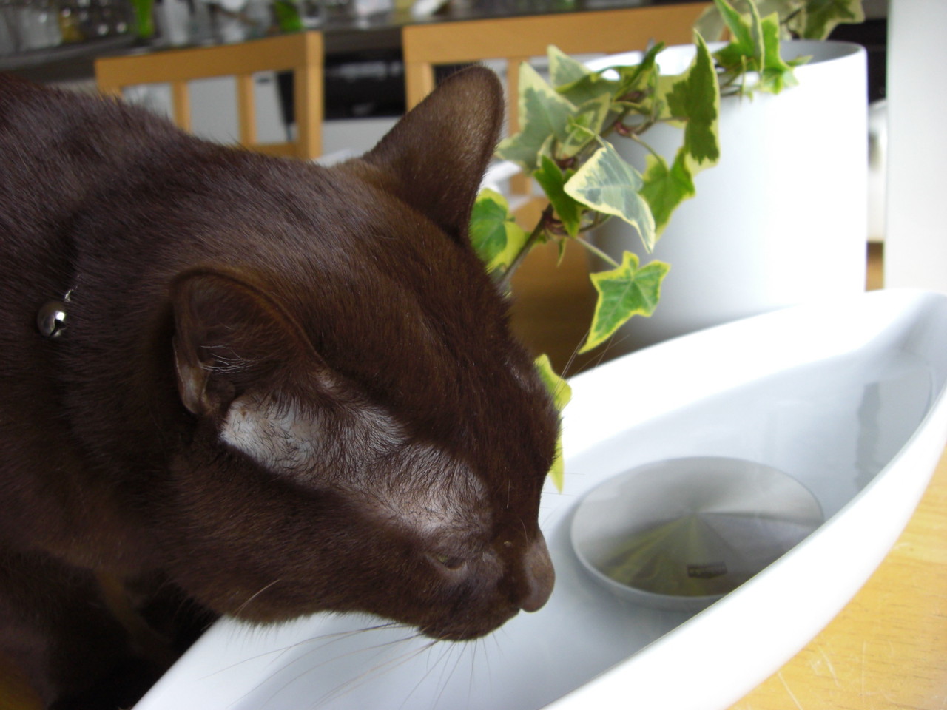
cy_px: 355
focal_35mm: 38
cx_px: 474
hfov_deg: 49.0
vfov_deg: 37.7
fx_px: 1040
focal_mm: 6.2
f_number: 2.7
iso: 100
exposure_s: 1/80
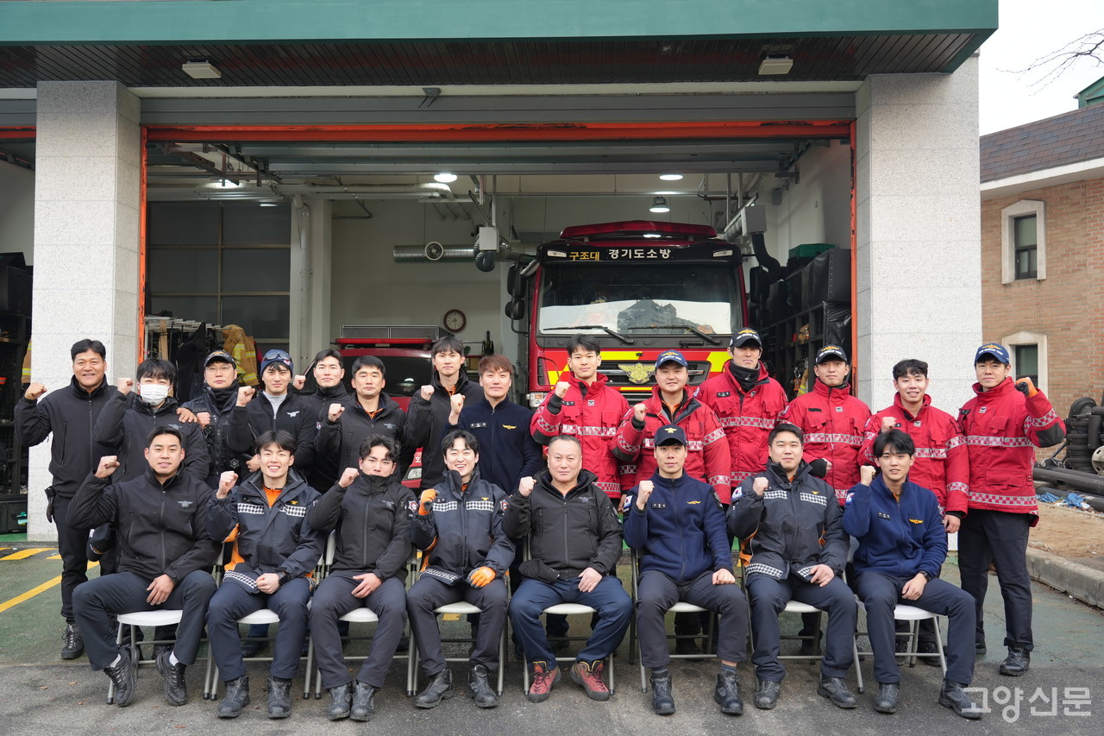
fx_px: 1012
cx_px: 552
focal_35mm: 33
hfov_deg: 57.2
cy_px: 368
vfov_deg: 40.0
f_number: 4
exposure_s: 1/160
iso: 200
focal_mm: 33
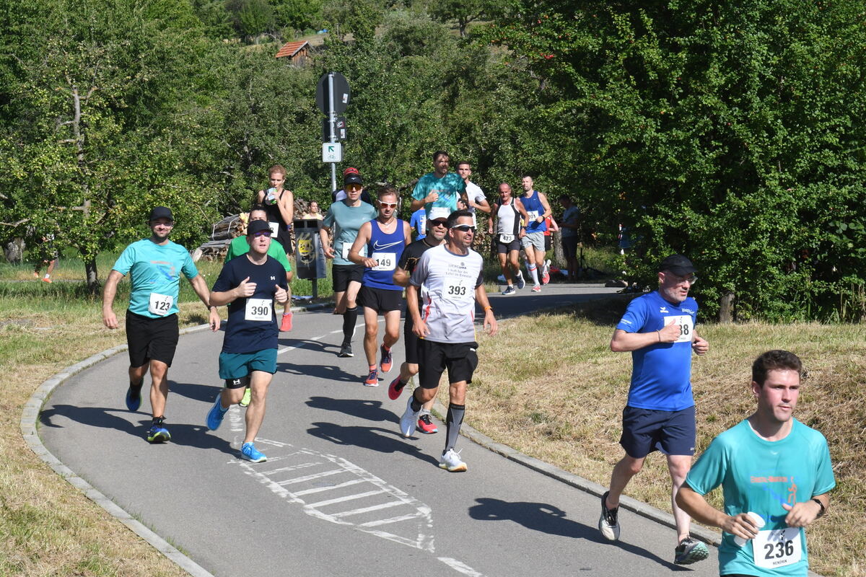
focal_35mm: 105
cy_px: 288
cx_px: 433
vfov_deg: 13.0
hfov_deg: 19.5
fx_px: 2526
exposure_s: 1/320
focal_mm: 70
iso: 640
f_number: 16
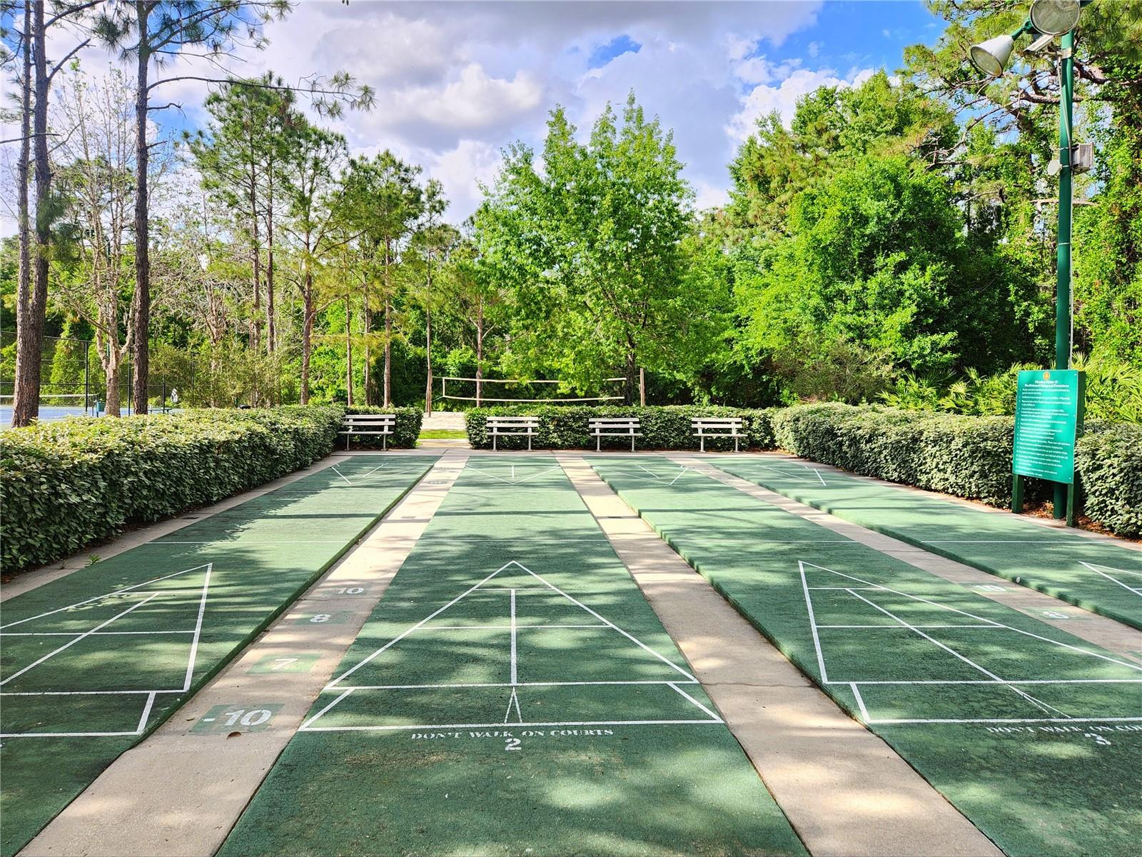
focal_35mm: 23
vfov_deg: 58.9
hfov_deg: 73.9
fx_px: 759
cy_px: 428
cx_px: 571
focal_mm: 5.4
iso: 20
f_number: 1.8
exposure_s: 1/500
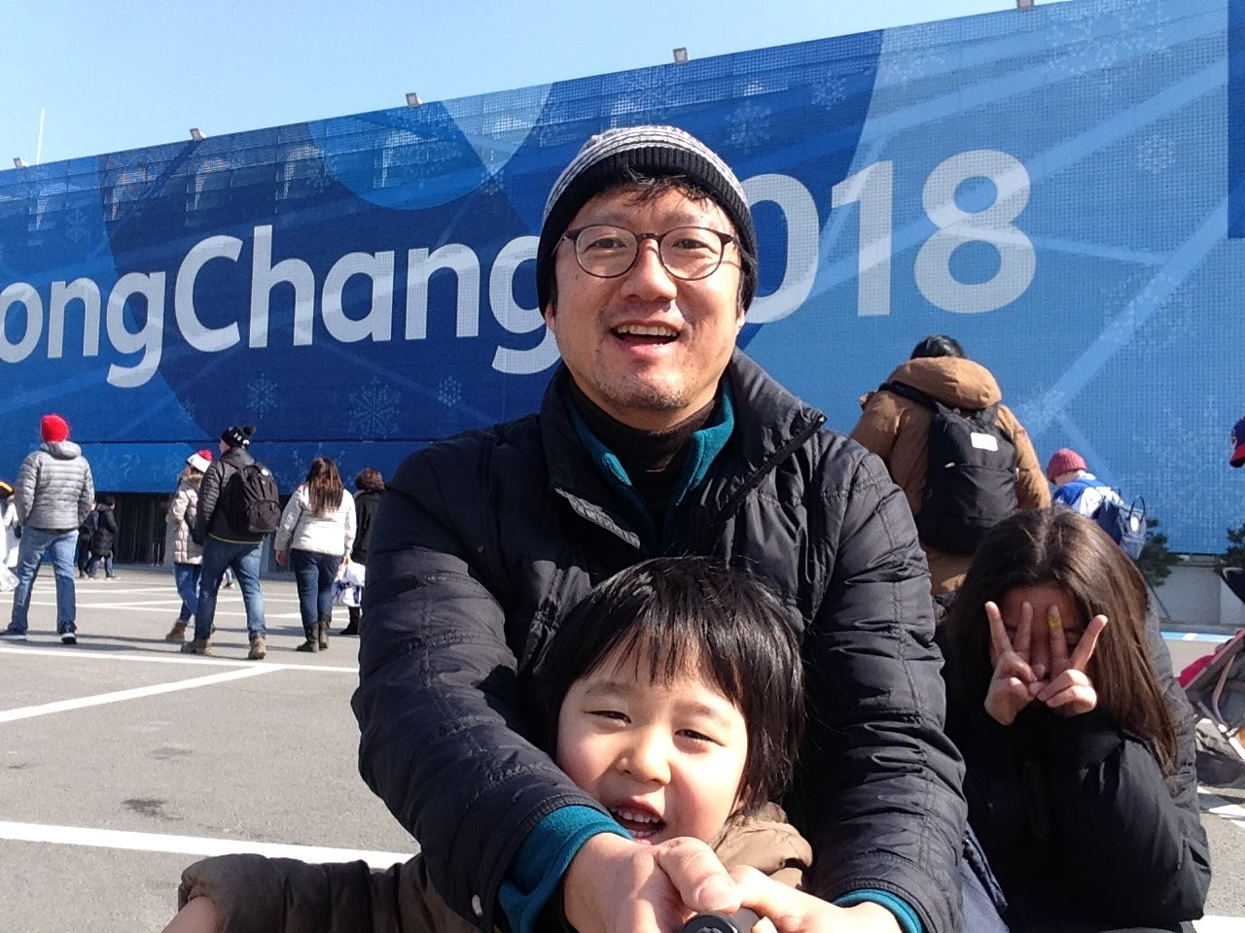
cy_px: 466
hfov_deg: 52.6
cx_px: 622
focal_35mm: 35
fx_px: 1259
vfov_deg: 40.7
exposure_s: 1/671
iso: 32
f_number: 2.4
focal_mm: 2.18
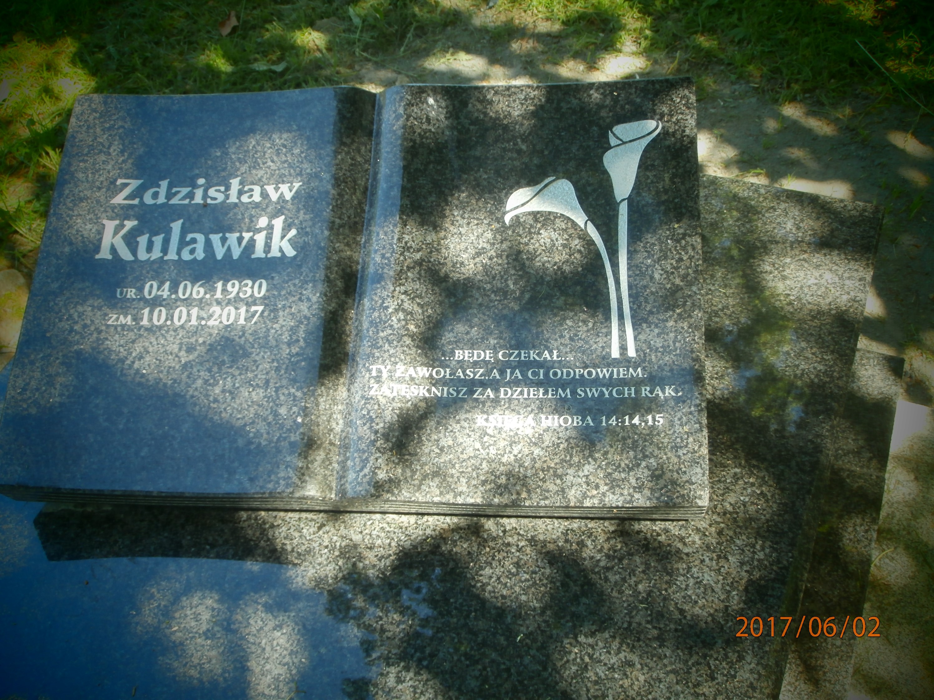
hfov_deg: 49.0
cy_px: 350
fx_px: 1025
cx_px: 467
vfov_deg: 37.7
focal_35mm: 38
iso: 125
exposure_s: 1/80
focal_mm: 6.67
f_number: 3.9
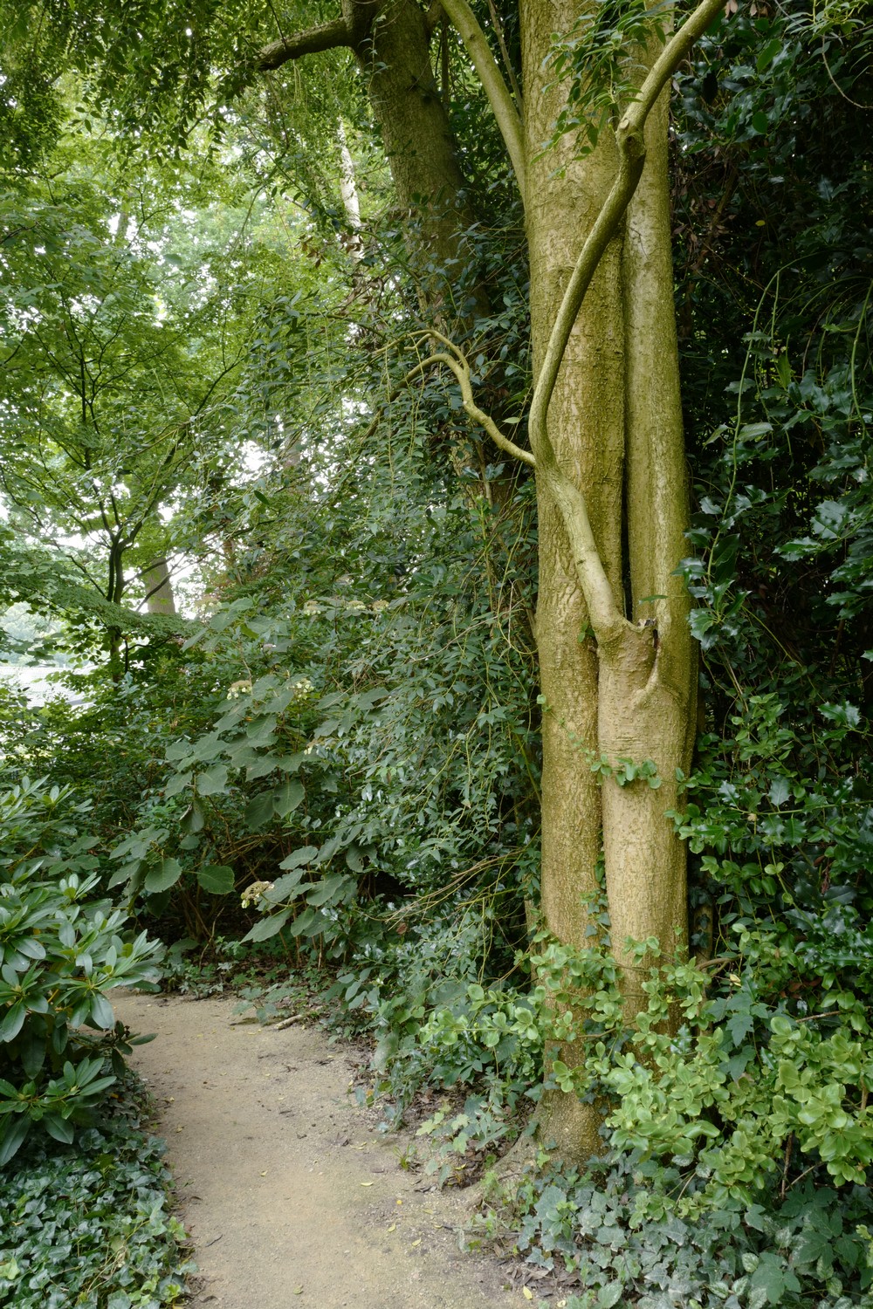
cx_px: 436
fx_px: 1018
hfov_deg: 46.4
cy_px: 654
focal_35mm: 28
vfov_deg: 65.5
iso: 400
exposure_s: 1/6
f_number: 16
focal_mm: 28
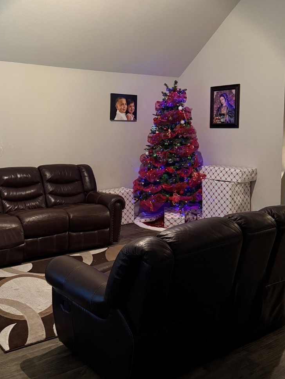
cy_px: 155
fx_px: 417
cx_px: 106
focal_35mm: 38
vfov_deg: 48.7
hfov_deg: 37.5
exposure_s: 1/30
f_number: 1.78
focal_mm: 6.76
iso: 800
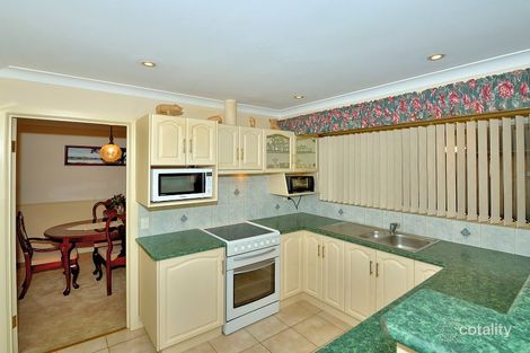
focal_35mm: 14
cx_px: 265
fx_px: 206
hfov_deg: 104.3
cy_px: 176
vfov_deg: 81.2
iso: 100
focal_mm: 14
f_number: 8
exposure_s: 1/125
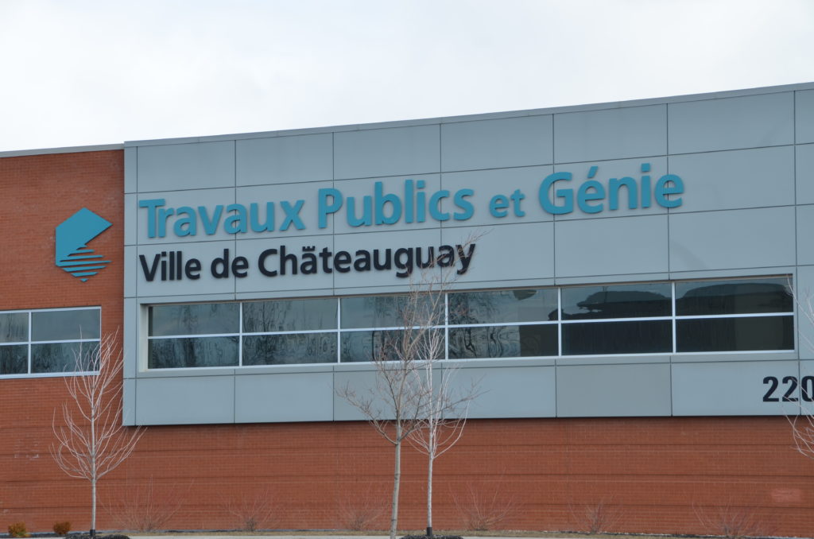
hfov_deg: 22.0
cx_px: 407
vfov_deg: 14.6
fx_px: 2098
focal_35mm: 93
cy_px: 270
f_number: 8
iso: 180
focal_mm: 62
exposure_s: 1/250
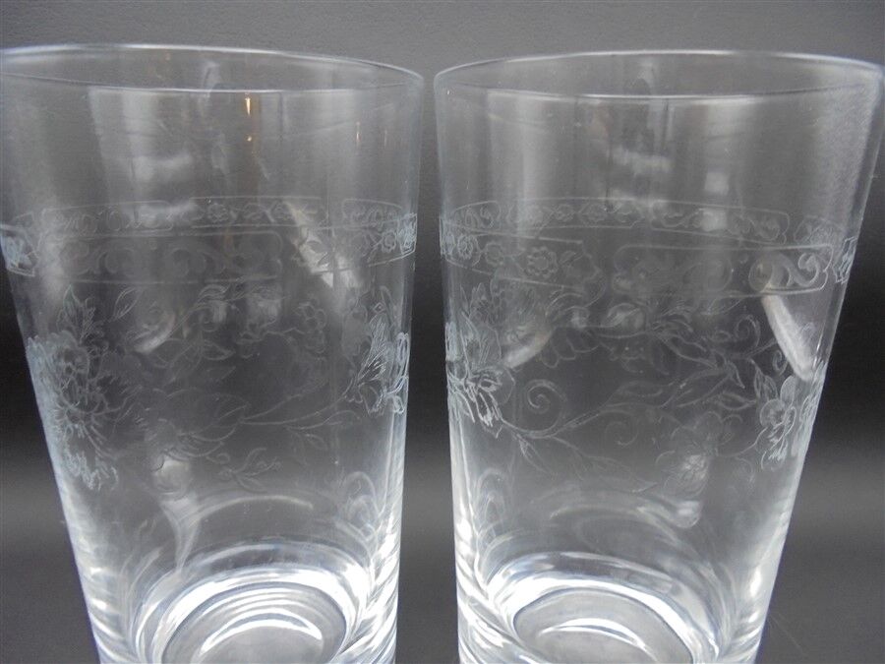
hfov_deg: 67.3
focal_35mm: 26
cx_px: 442
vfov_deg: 53.1
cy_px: 332
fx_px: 665
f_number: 3.5
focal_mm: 4.6
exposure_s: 1/30
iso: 320
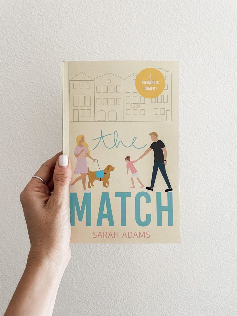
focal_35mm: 26
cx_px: 118
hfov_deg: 53.1
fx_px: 237
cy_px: 158
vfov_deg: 67.3
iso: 125
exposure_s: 1/60
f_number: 1.6
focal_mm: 4.2
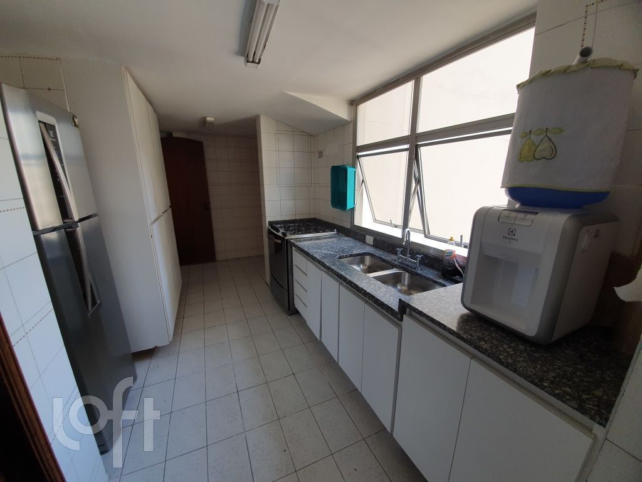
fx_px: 241
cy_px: 241
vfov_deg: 89.9
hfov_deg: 106.2
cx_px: 321
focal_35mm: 13
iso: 64
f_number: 2.2
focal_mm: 1.8
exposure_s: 1/120
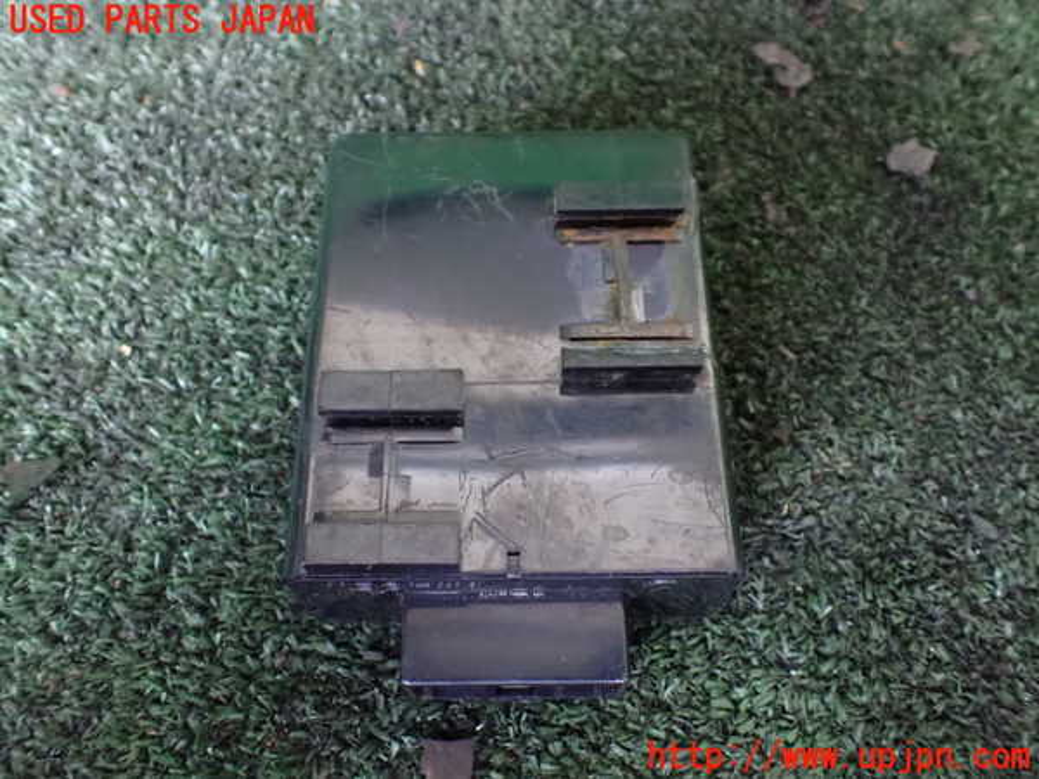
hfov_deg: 60.0
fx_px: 900
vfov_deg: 46.8
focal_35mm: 30
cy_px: 390
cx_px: 520
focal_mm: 5.4
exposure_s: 1/30
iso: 1250
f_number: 2.3
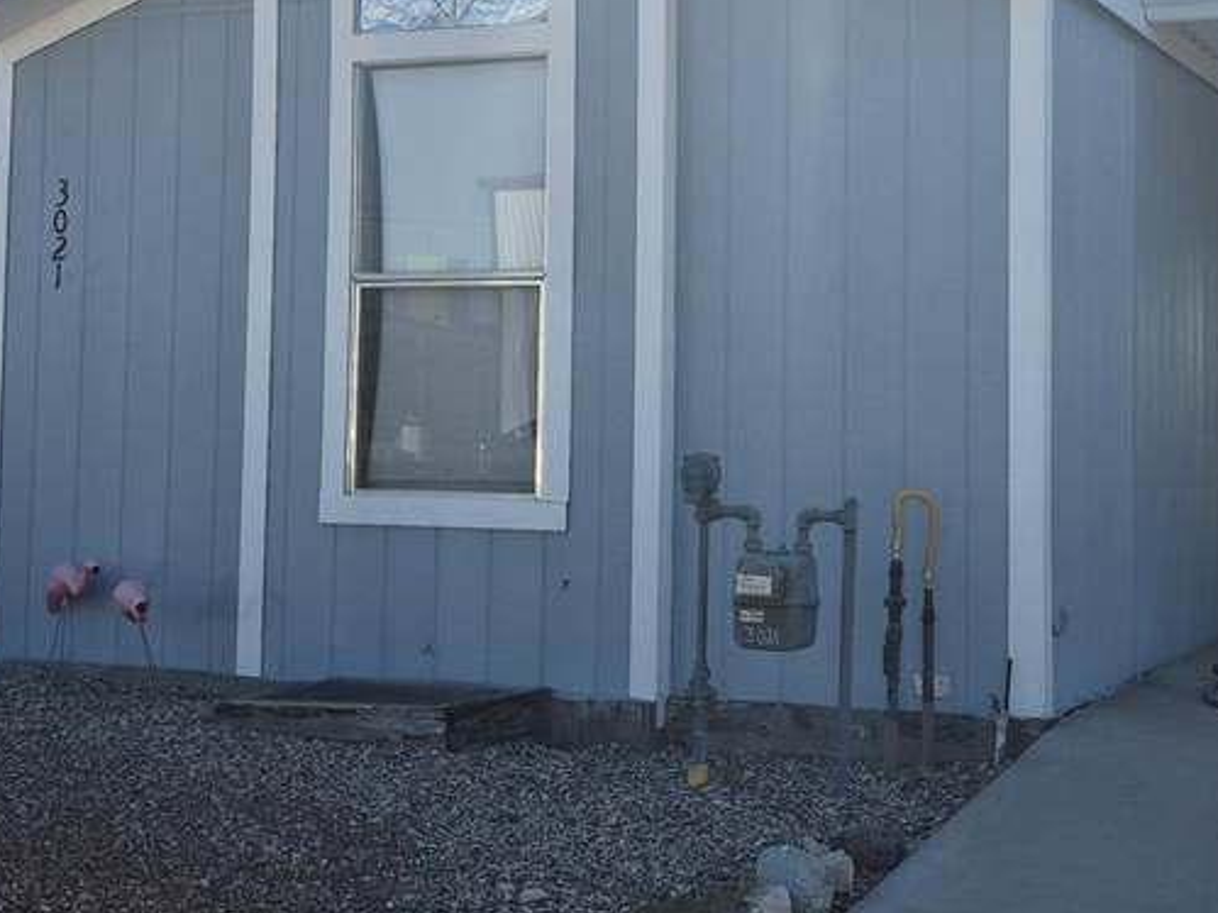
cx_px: 747
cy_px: 332
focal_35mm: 59
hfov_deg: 32.6
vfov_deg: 24.7
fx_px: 2075
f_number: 1.8
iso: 25
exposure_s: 1/2664
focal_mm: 5.4
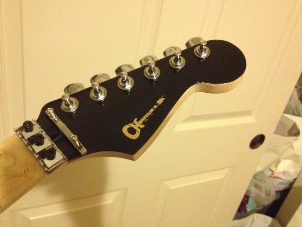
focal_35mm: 35
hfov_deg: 52.6
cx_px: 151
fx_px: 305
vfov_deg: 40.7
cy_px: 114
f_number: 2.4
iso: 800
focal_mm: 4.28
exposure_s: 1/15
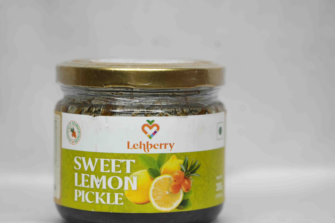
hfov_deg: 16.5
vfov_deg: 11.1
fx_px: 1154
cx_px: 148
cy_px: 129
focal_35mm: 124
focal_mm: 105
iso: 250
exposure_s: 1/80
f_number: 5
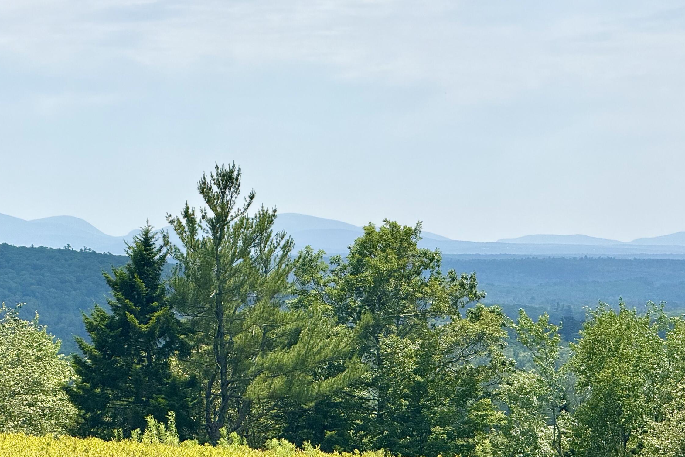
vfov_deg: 8.3
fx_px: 3158
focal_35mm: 166
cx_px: 277
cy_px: 171
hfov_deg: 12.4
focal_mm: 15.66
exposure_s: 1/3344
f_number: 2.8
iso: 40
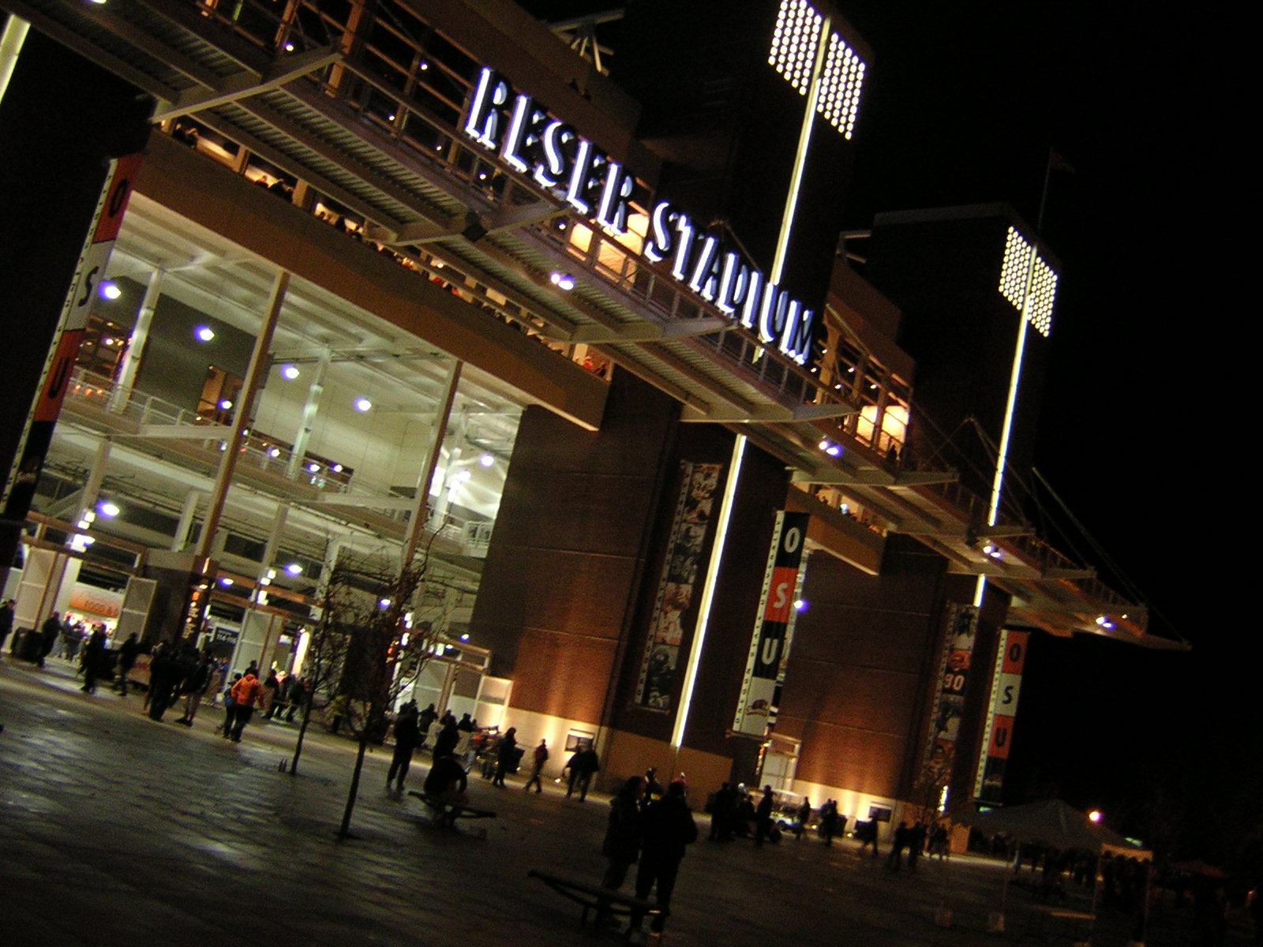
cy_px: 474
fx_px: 1313
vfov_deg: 39.7
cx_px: 632
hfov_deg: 51.4
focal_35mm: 36
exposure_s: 1/10
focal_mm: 4.7
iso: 400
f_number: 2.6
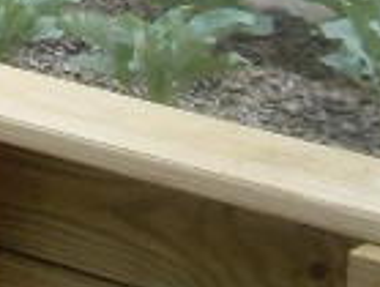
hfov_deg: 8.4
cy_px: -312
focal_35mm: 218
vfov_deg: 6.6
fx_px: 2399
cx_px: -462
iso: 50
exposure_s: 1/136
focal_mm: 6.3
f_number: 2.8
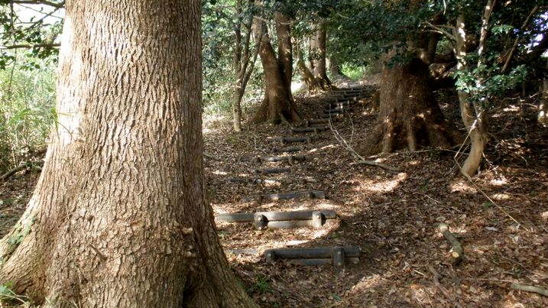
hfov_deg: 45.5
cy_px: 154
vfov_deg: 26.5
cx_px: 281
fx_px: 654
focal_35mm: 45
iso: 200
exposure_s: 1/25
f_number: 3.5
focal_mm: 6.6
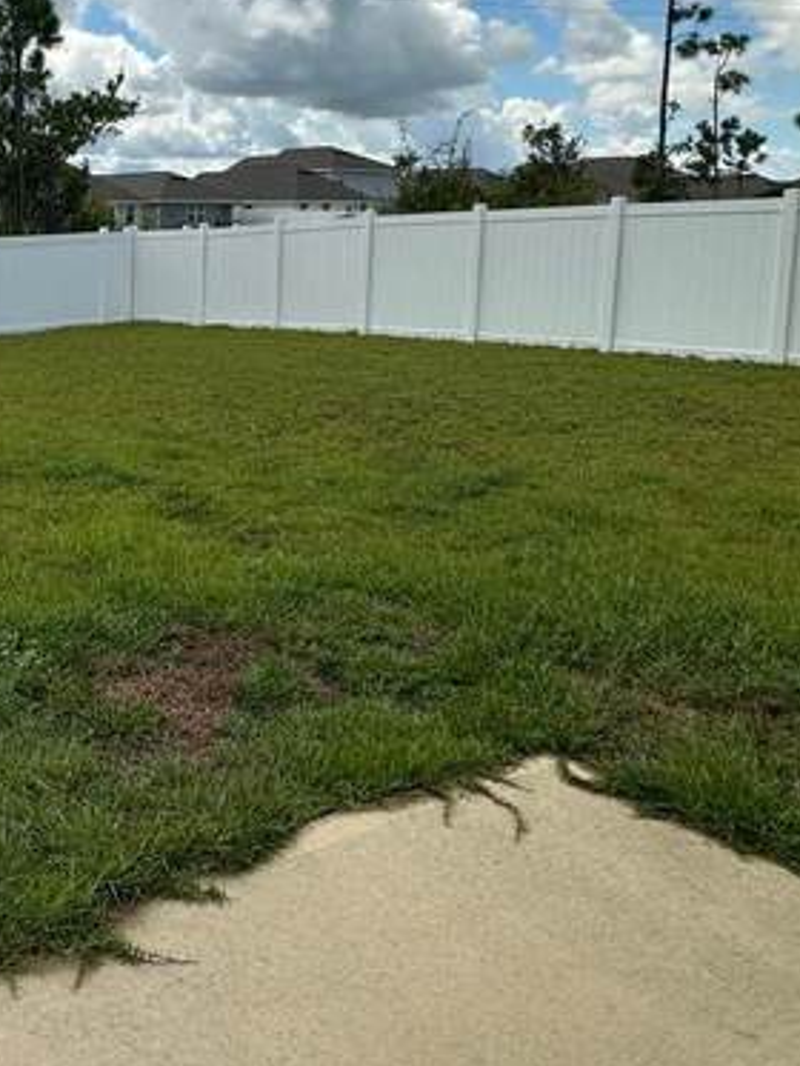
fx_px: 1109
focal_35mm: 36
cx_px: -69
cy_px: 349
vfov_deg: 50.3
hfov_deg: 34.5
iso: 50
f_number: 2.2
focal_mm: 2.22
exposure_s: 1/1667
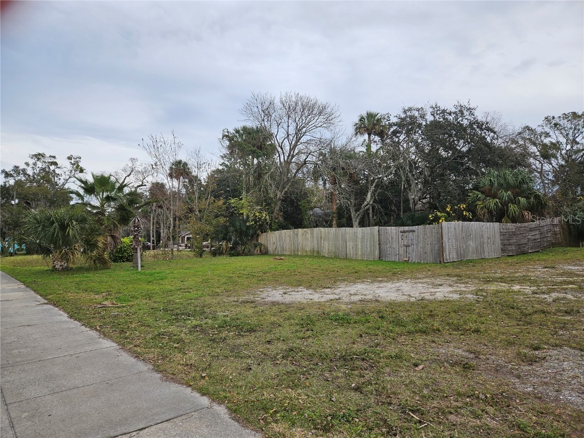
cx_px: 292
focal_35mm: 23
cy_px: 219
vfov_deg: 58.9
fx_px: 388
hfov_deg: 73.9
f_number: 1.8
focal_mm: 5.4
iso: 25
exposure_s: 1/228
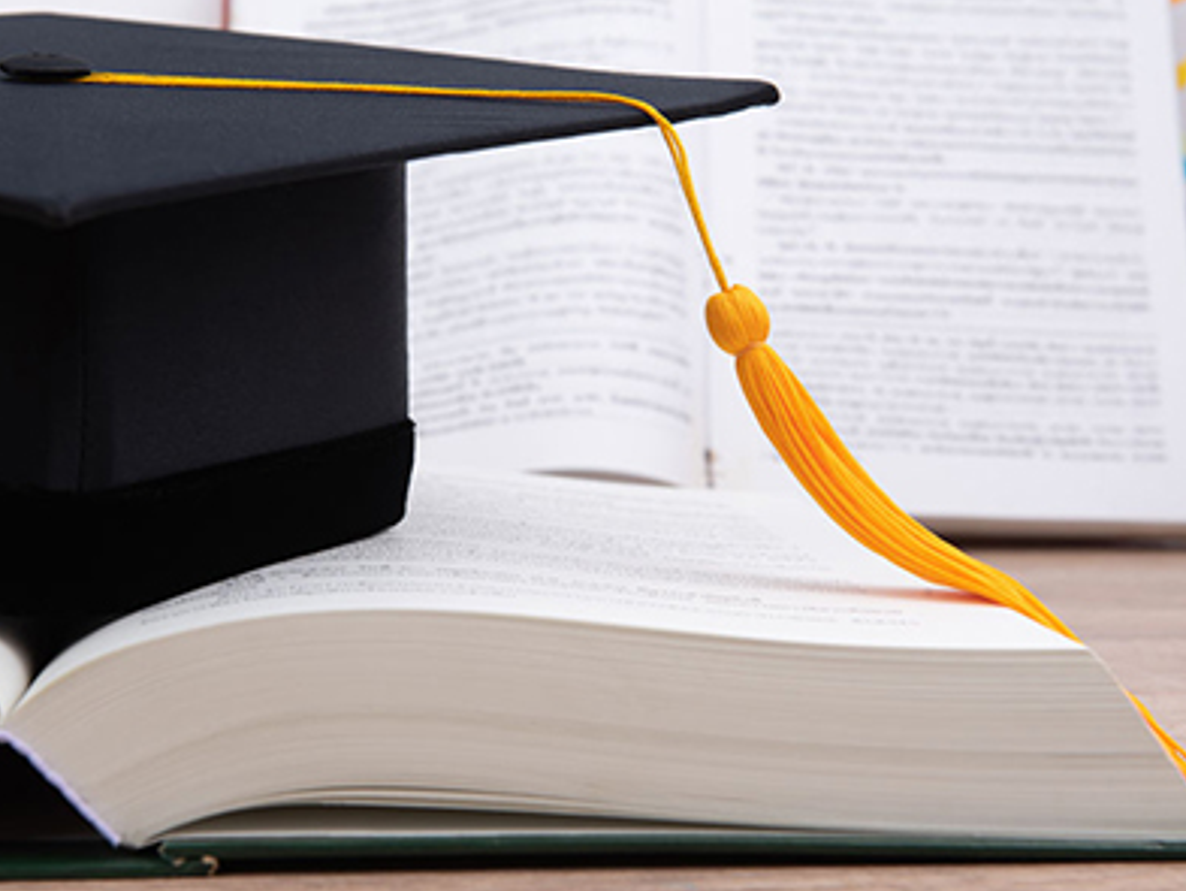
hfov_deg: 25.3
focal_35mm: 77
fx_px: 2639
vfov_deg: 19.1
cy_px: 447
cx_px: 513
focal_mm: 70
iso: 100
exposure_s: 1/125
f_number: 11
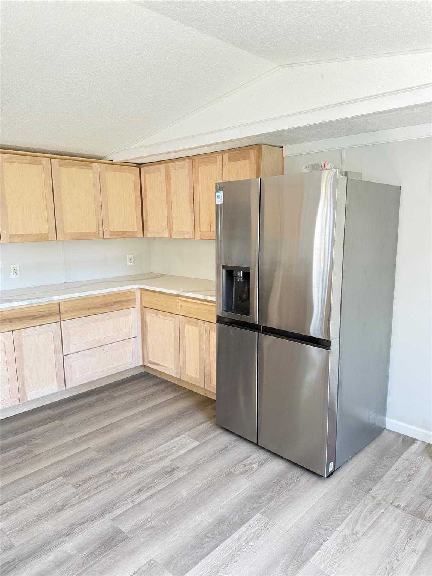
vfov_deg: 71.6
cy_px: 288
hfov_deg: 56.8
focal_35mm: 24
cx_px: 216
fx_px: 399
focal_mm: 6.76
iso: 200
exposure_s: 1/98
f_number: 1.78
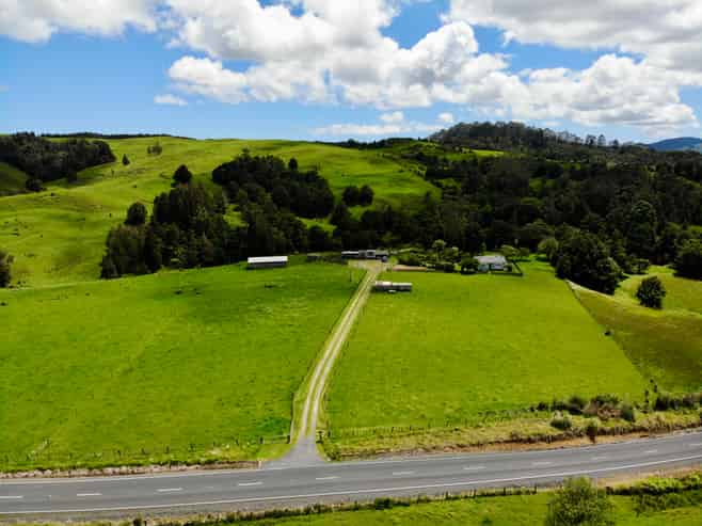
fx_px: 487
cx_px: 351
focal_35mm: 24
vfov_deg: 56.8
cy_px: 263
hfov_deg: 71.6
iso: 110
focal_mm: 4.5
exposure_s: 1/1335
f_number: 2.8
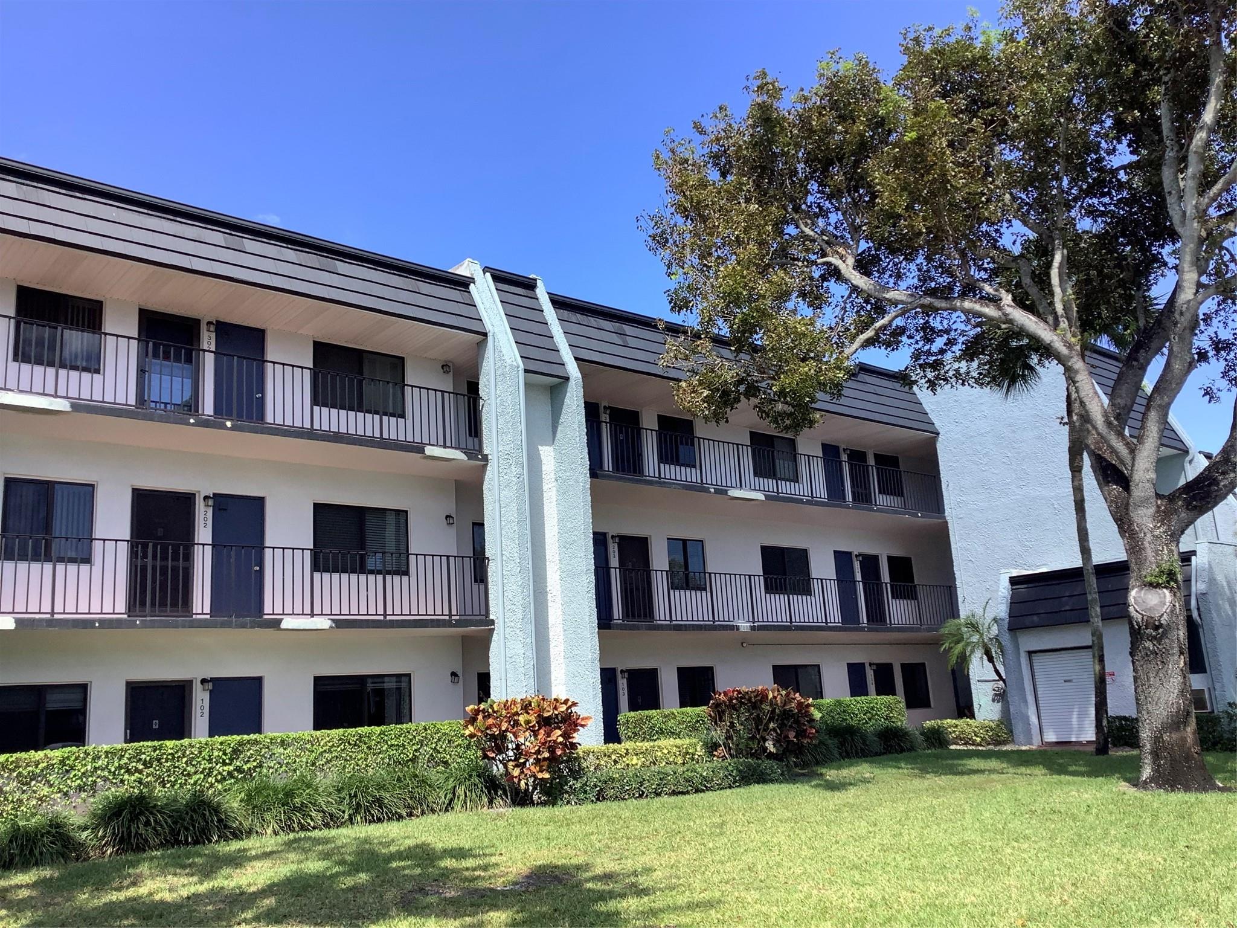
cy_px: 464
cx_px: 618
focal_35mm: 31
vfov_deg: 45.4
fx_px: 1108
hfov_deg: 58.4
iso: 25
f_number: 2.4
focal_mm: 3.3
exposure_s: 1/558
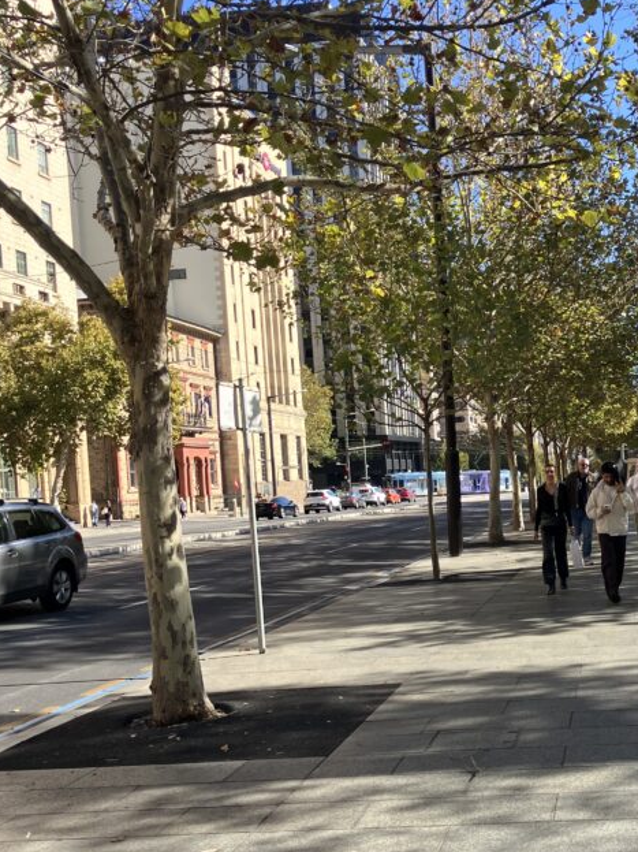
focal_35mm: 46
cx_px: 496
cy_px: 525
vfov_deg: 41.0
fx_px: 1131
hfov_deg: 30.8
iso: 32
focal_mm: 3.99
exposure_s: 1/684
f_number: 1.8
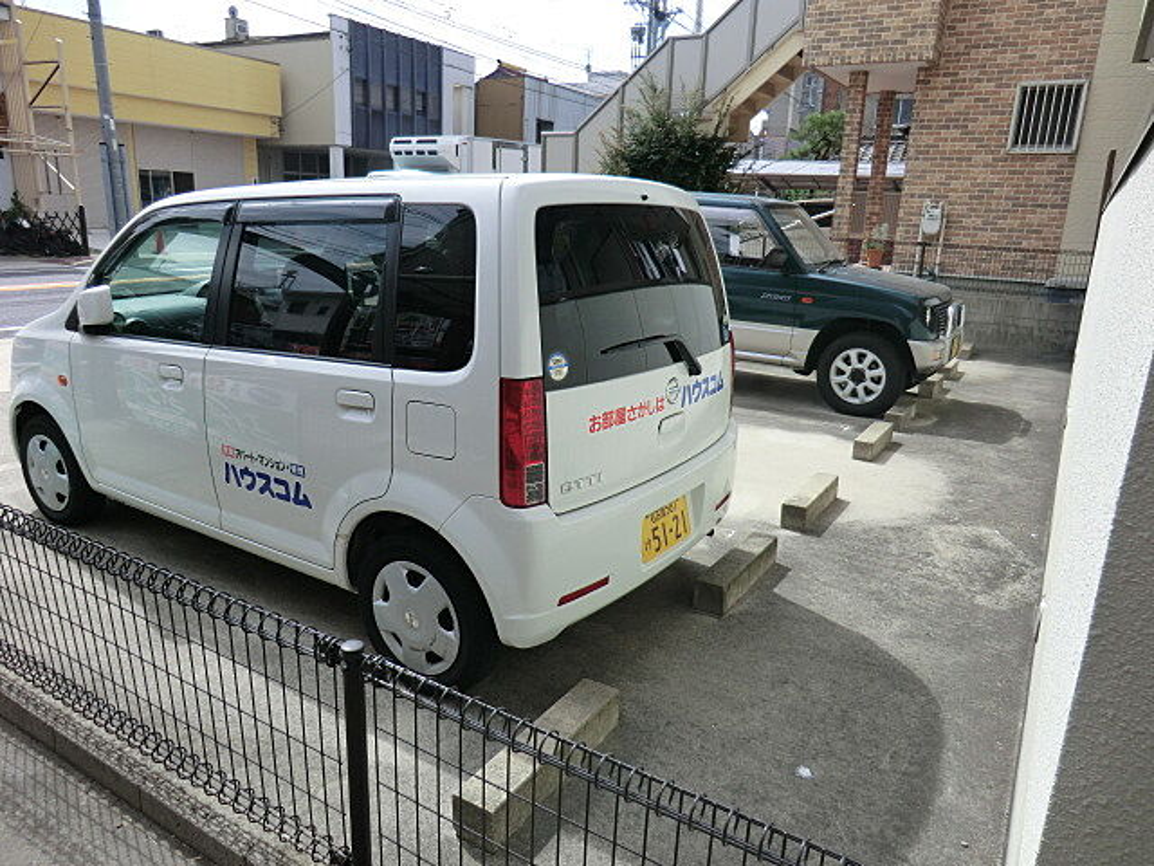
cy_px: 433
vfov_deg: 56.8
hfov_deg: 71.6
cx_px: 577
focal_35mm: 24
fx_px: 800
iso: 80
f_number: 3.2
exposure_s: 1/800
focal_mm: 4.3
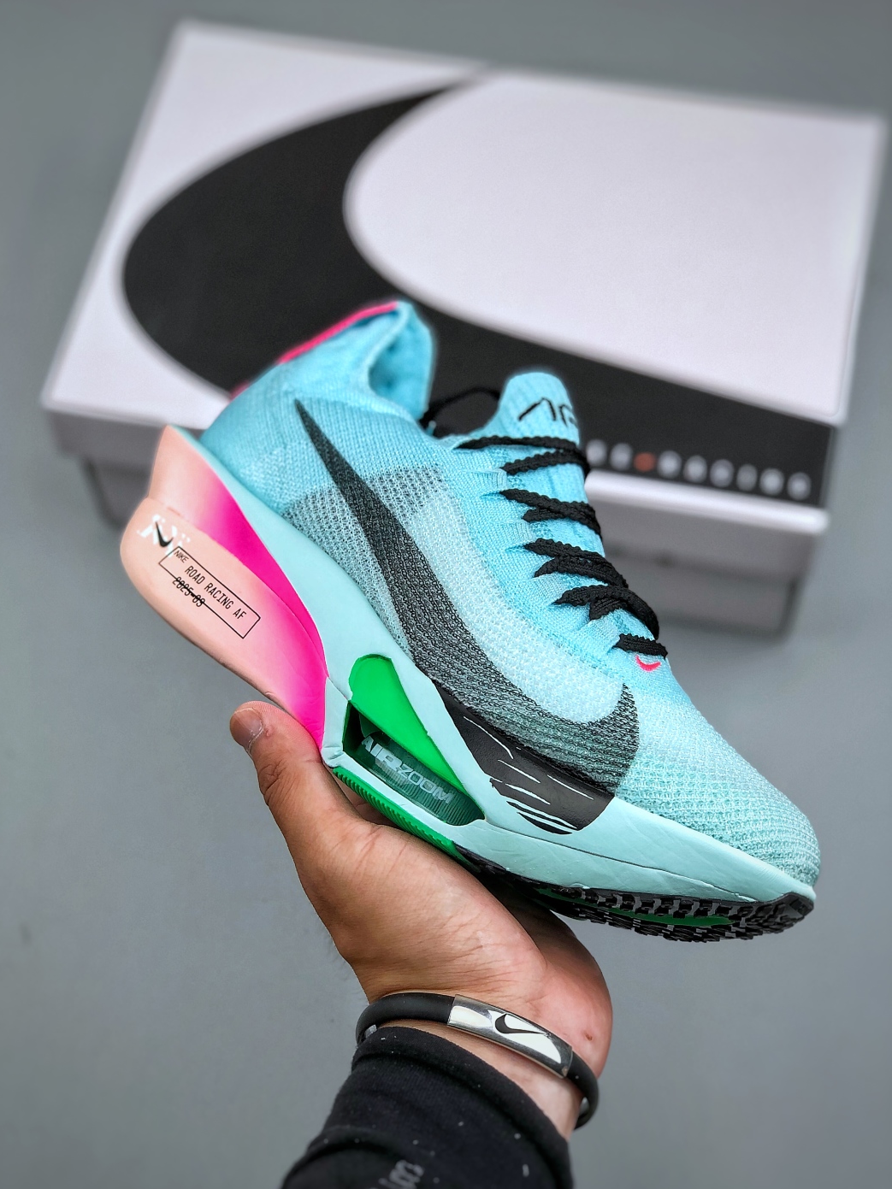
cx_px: 437
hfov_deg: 24.8
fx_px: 2027
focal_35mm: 59
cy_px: 597
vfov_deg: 32.7
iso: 32
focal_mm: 6.6
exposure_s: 1/100
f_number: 2.8
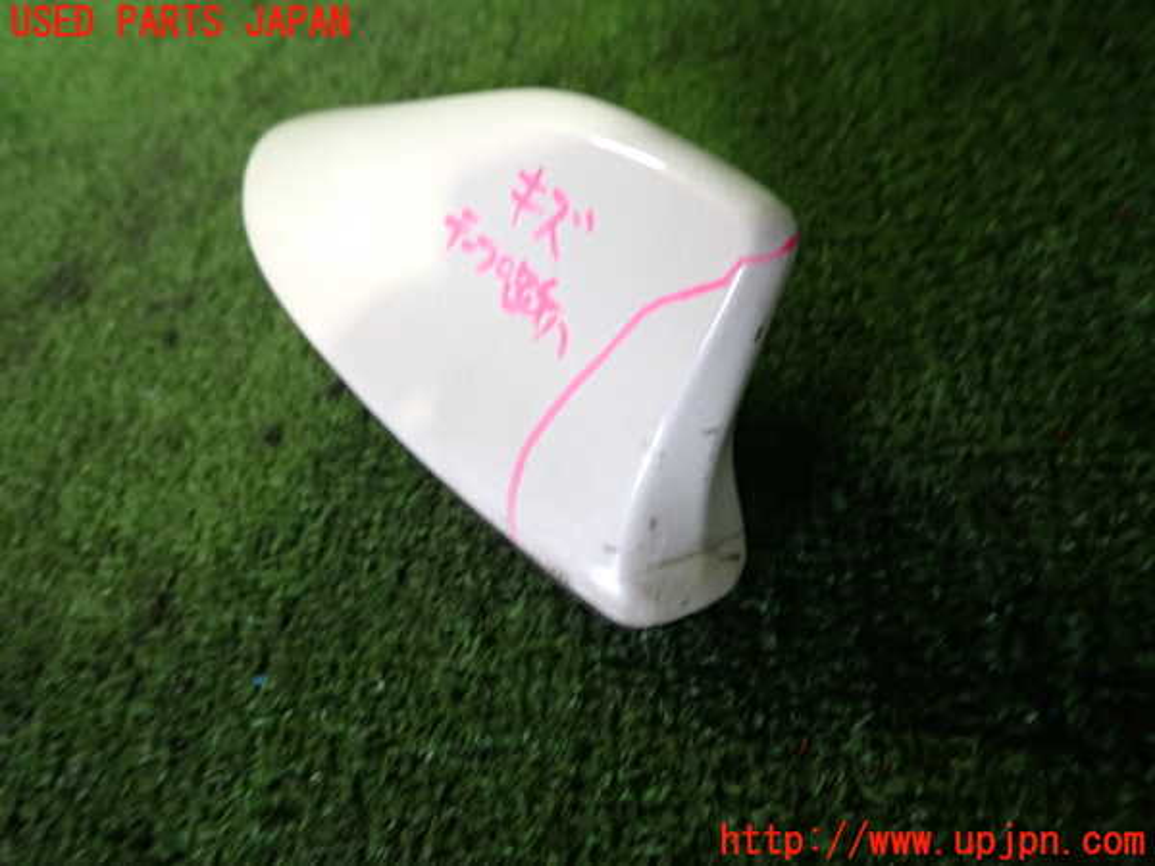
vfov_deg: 54.9
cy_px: 433
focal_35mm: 25
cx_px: 578
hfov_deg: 69.4
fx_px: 834
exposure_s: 1/30
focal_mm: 4.5
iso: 200
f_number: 2
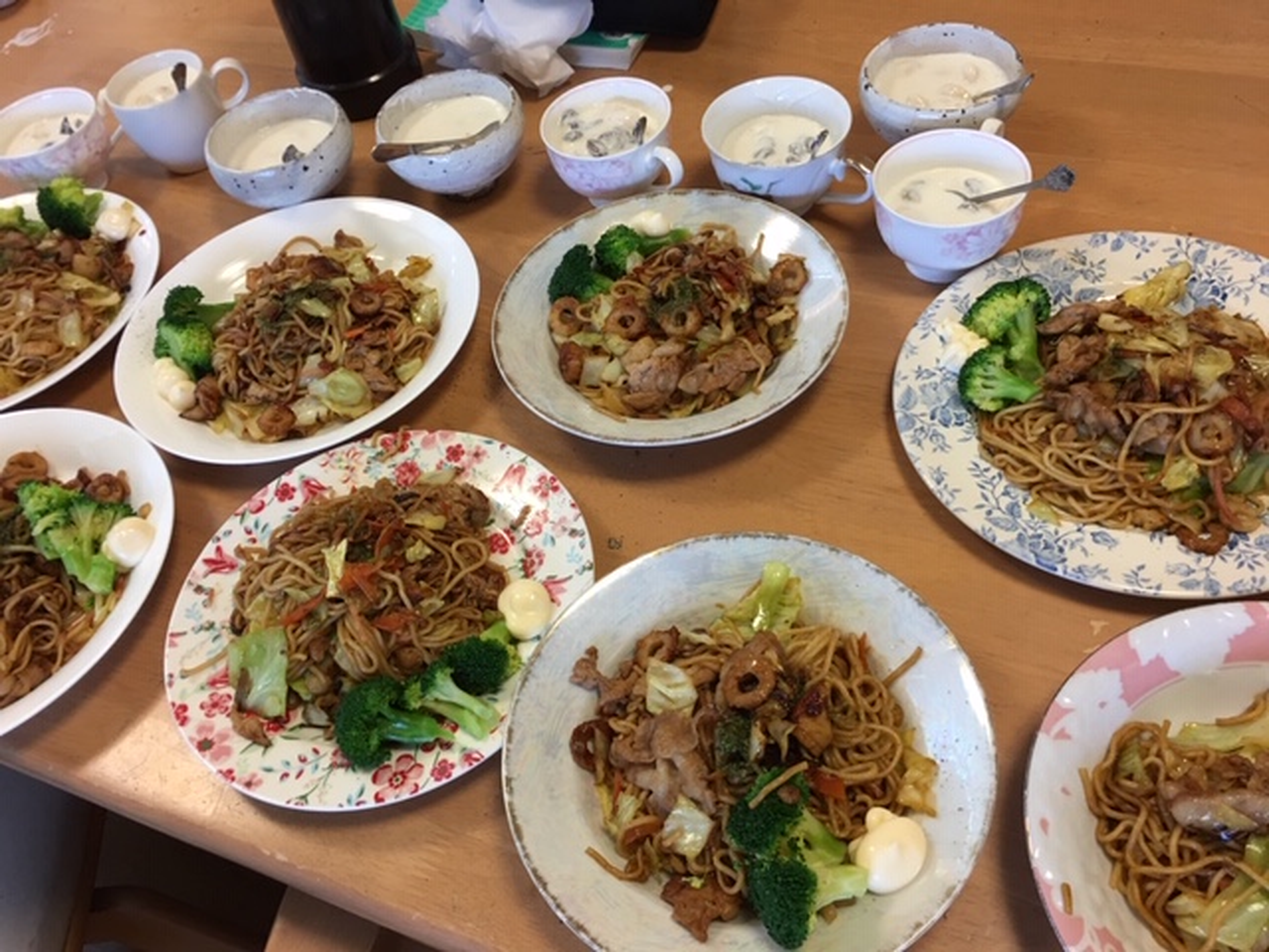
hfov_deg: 61.7
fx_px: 1063
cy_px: 476
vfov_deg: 48.2
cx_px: 634
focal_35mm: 29
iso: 40
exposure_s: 1/15
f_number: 2.2
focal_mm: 4.15
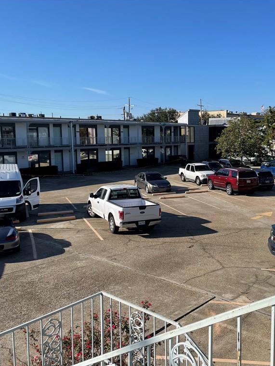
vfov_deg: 52.6
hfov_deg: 40.0
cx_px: 193
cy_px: 182
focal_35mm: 35
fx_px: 371
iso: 32
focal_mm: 4.2
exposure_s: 1/4132
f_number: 1.6
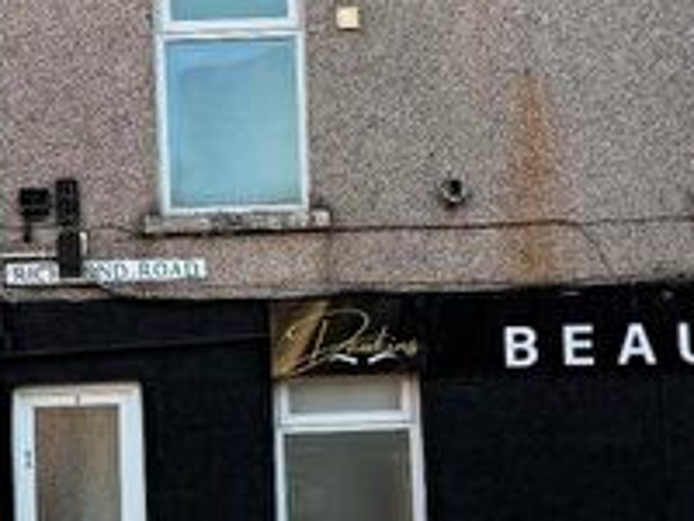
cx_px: 243
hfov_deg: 23.2
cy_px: 377
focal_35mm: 84
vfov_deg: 17.5
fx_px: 1684
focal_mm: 6.76
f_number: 1.78
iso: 100
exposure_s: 1/654
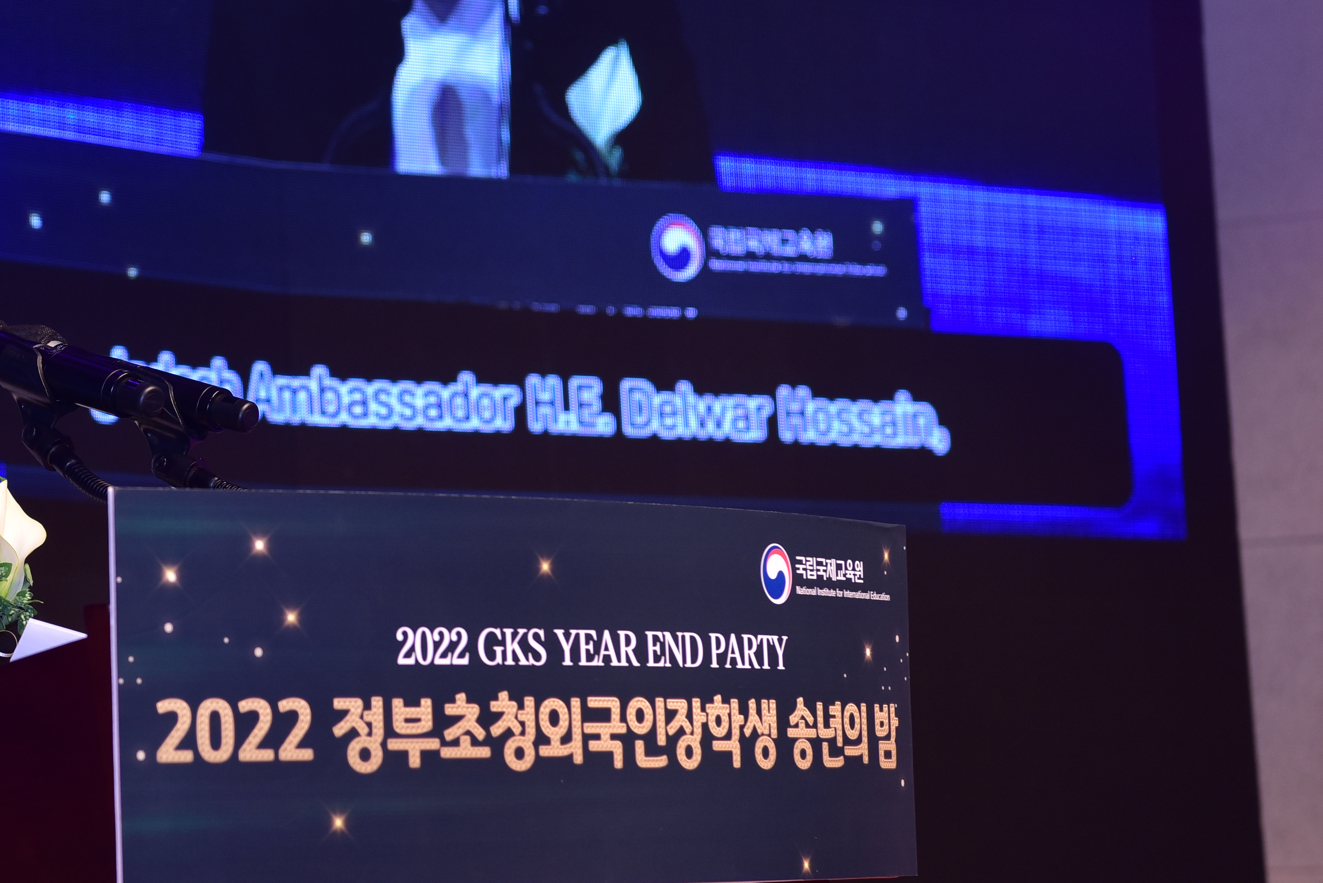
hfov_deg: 15.3
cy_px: 369
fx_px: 4851
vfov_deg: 10.4
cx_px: 123
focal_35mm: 132
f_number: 5
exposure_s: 1/125
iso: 800
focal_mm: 70
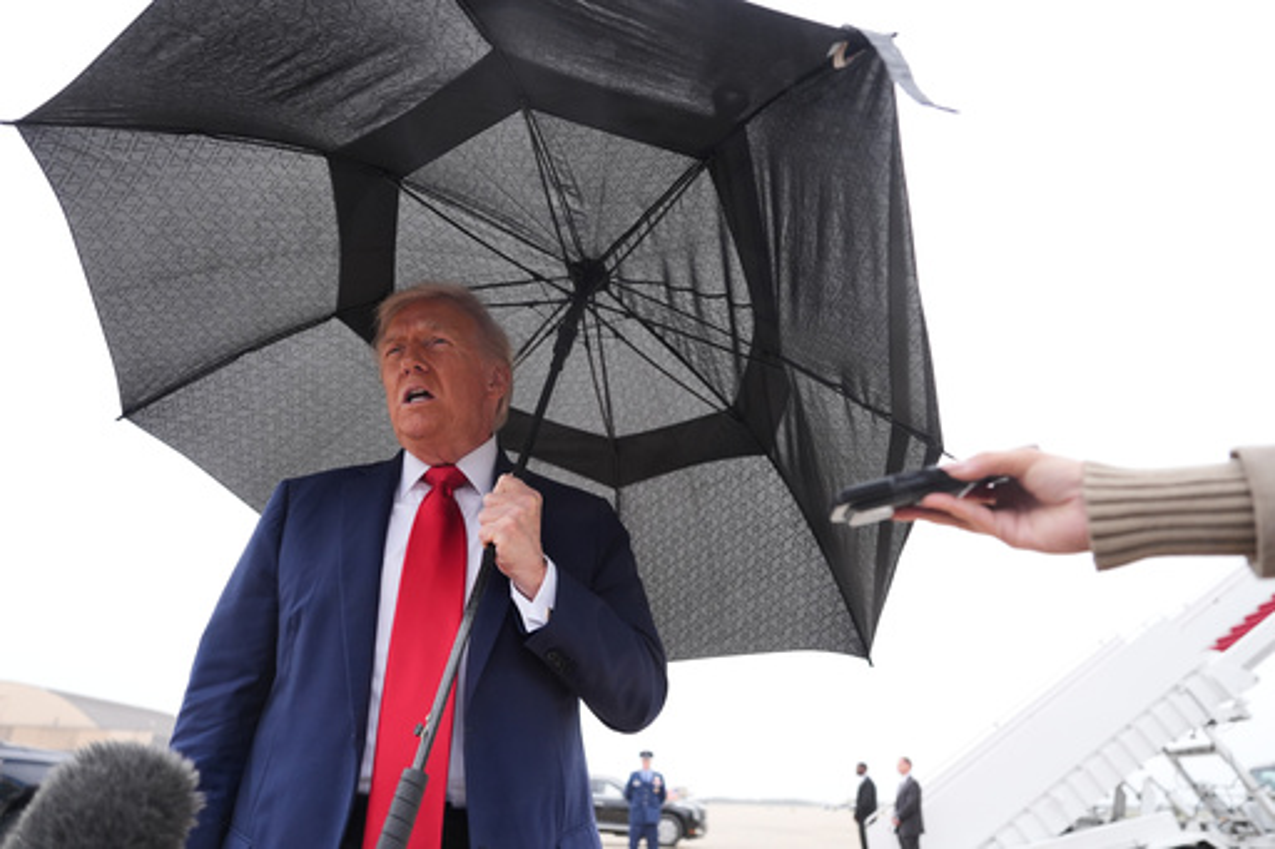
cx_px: 638
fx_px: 850
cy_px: 424
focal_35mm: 24
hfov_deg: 73.8
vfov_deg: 53.1
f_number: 2.8
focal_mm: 24
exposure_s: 1/800
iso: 800
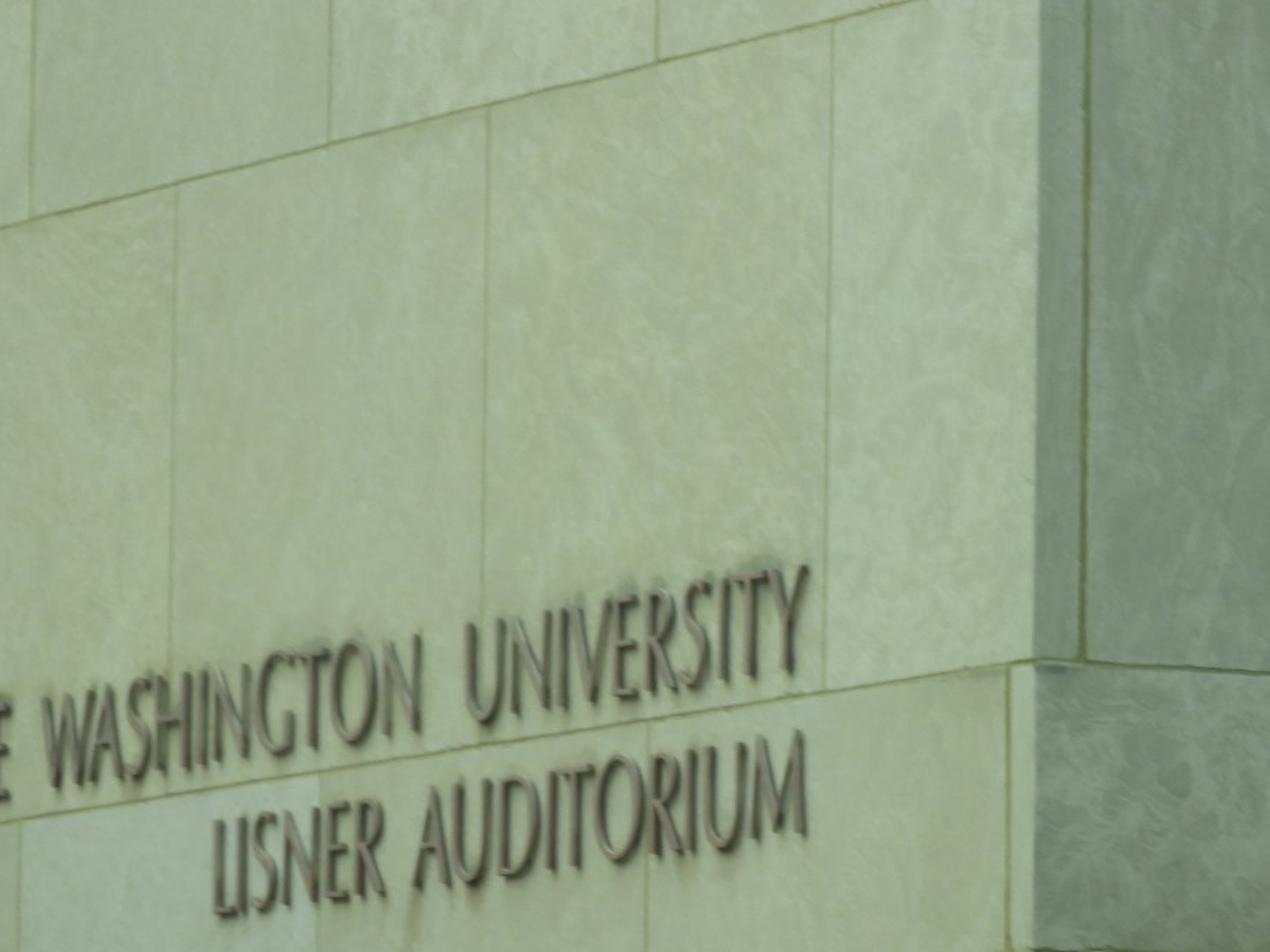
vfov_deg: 3.5
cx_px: 500
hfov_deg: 4.6
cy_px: 692
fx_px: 15817
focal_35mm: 431
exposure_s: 1/200
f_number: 5.5
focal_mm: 48.4
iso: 100
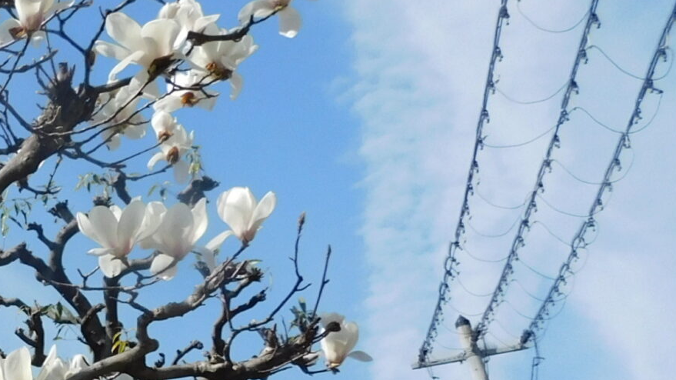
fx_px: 1308
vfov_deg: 15.9
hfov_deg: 24.0
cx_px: -288
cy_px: 457
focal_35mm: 73
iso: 125
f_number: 6
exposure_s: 1/500
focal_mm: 4
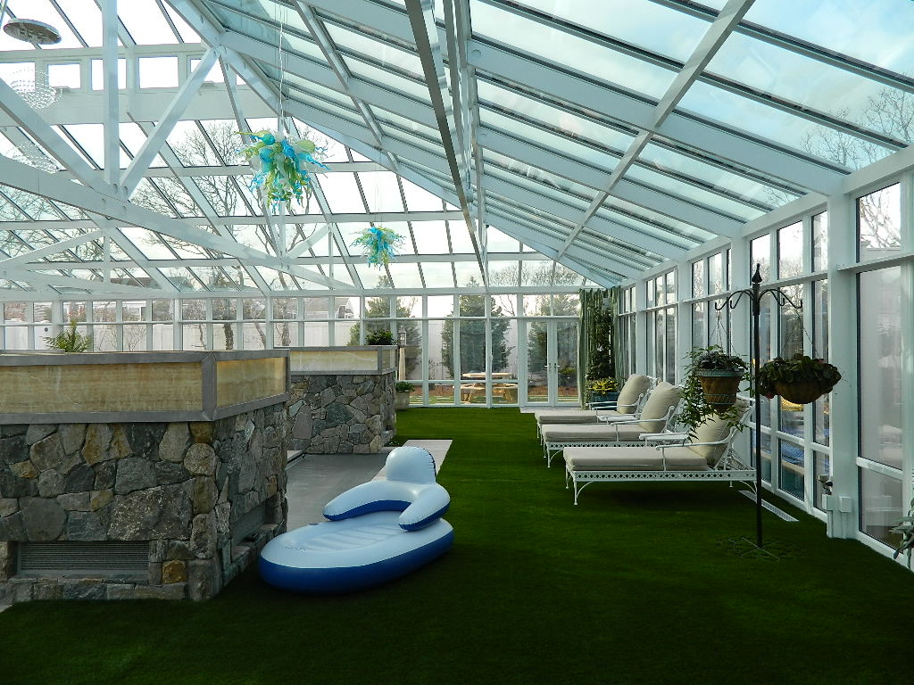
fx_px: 660
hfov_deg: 69.4
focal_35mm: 25
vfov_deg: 54.9
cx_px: 457
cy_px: 342
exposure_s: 1/125
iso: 80
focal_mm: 4.5
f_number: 3.1
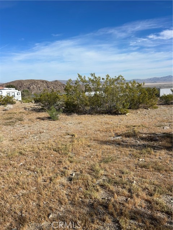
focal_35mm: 26
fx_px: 173
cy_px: 115
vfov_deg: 67.3
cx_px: 86
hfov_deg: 53.1
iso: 50
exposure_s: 1/5882
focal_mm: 5.7
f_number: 1.5
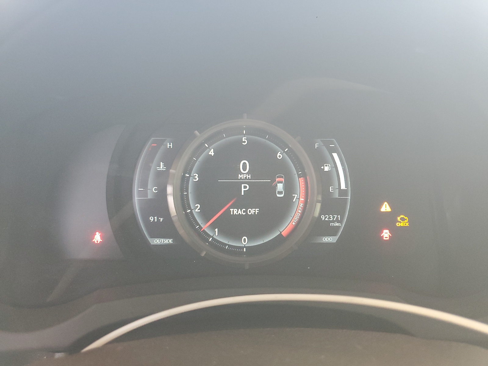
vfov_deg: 53.1
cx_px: 244
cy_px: 183
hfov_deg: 67.3
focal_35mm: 26
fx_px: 367
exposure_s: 1/60.2
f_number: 1.5
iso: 230
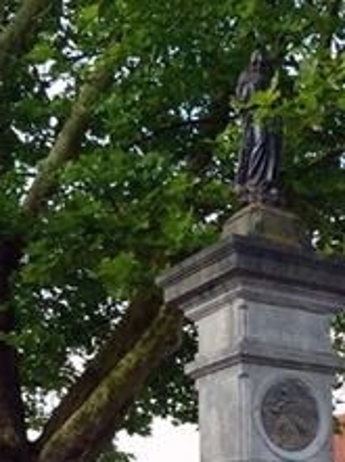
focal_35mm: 68
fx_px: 906
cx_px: 284
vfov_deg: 27.0
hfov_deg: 21.2
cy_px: 460
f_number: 4
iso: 80
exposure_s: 1/160
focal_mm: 4.5
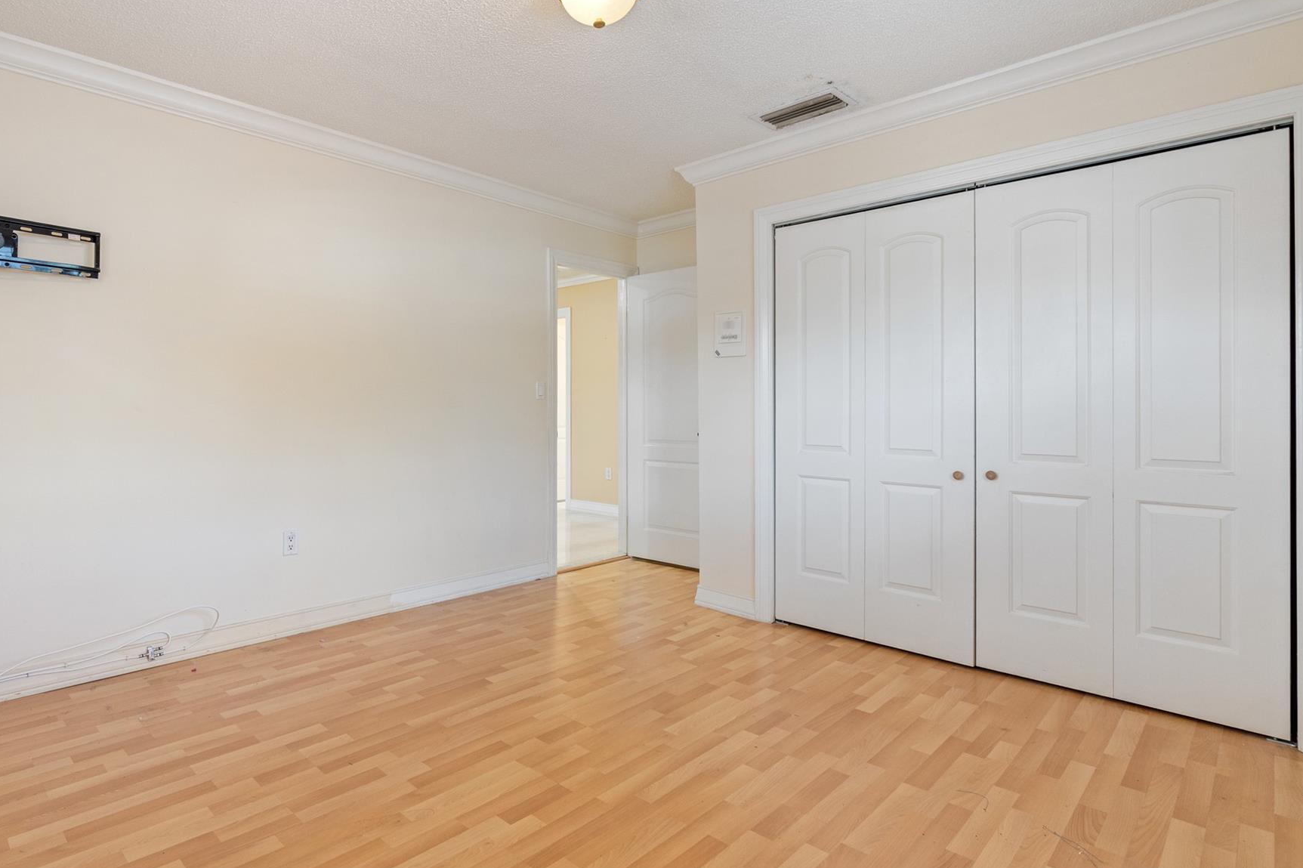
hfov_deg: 86.1
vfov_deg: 64.5
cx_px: 541
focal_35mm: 19
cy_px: 415
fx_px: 687
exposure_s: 1/3
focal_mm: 16
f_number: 9
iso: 800
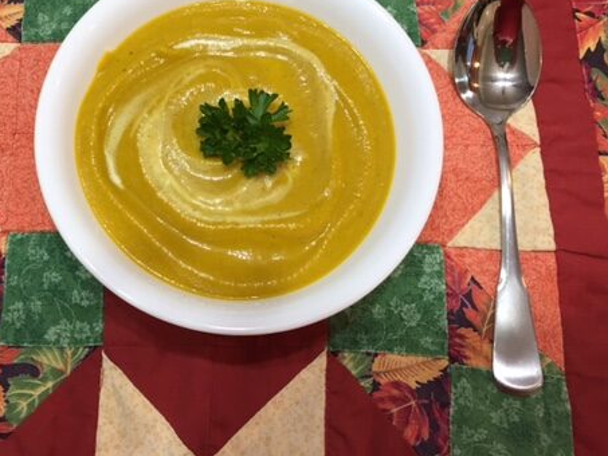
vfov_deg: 34.7
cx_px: 201
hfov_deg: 45.1
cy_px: 135
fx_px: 720
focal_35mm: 41
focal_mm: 4.15
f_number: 2.2
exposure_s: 1/30
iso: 40
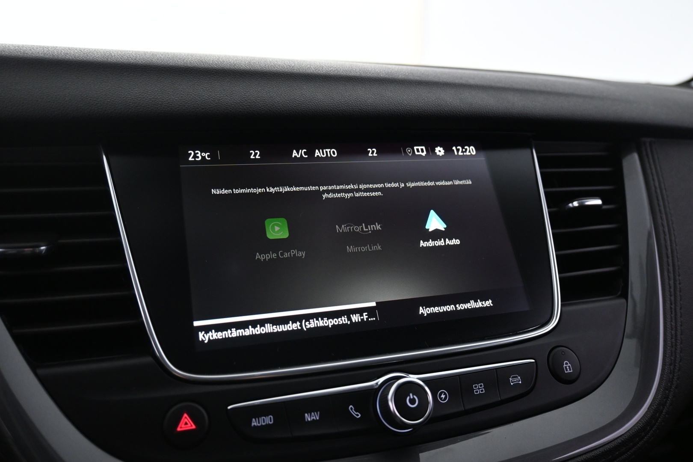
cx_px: 346
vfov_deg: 44.6
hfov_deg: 63.2
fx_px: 563
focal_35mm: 29
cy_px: 231
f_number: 3.8
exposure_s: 1/30
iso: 1100
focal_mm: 19.5
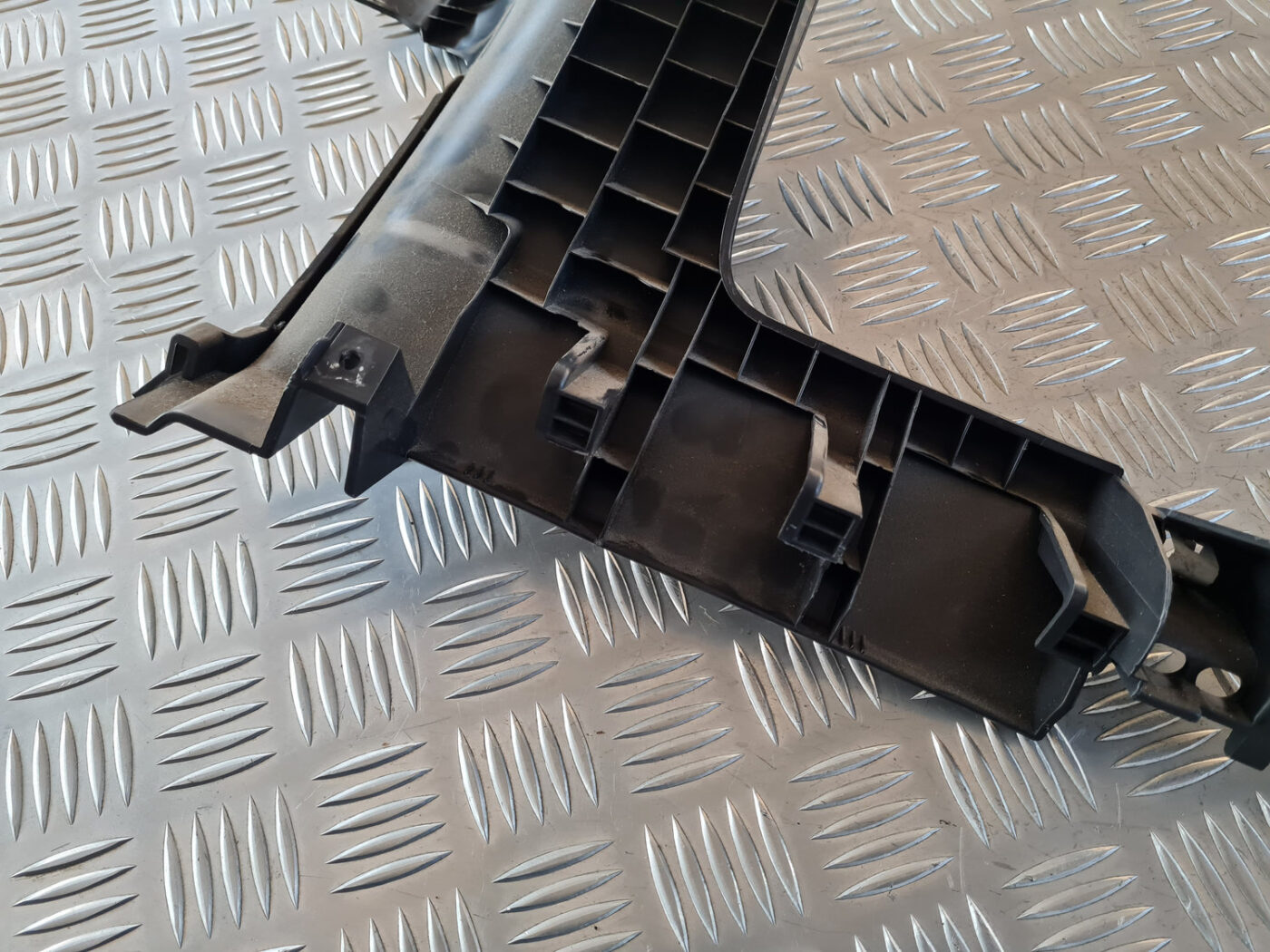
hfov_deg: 67.3
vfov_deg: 53.1
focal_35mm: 26
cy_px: 476
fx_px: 954
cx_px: 635
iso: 250
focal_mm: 5.4
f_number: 1.8
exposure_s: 1/100
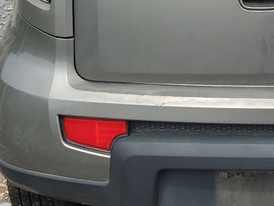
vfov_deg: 17.6
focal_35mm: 80
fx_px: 633
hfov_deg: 24.0
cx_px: 226
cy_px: -38
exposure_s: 1/3333
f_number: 1.5
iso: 50
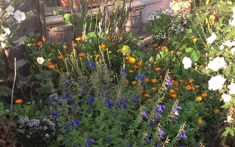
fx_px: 397
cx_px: 148
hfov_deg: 32.8
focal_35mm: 62
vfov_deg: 20.6
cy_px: 128
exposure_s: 1/256
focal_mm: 4.28
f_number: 2.4
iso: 50
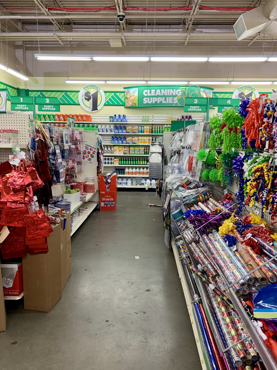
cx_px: 138
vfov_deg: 67.3
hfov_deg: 53.1
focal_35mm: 26
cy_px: 185
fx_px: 277
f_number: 1.8
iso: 64
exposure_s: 1/60
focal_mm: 4.25
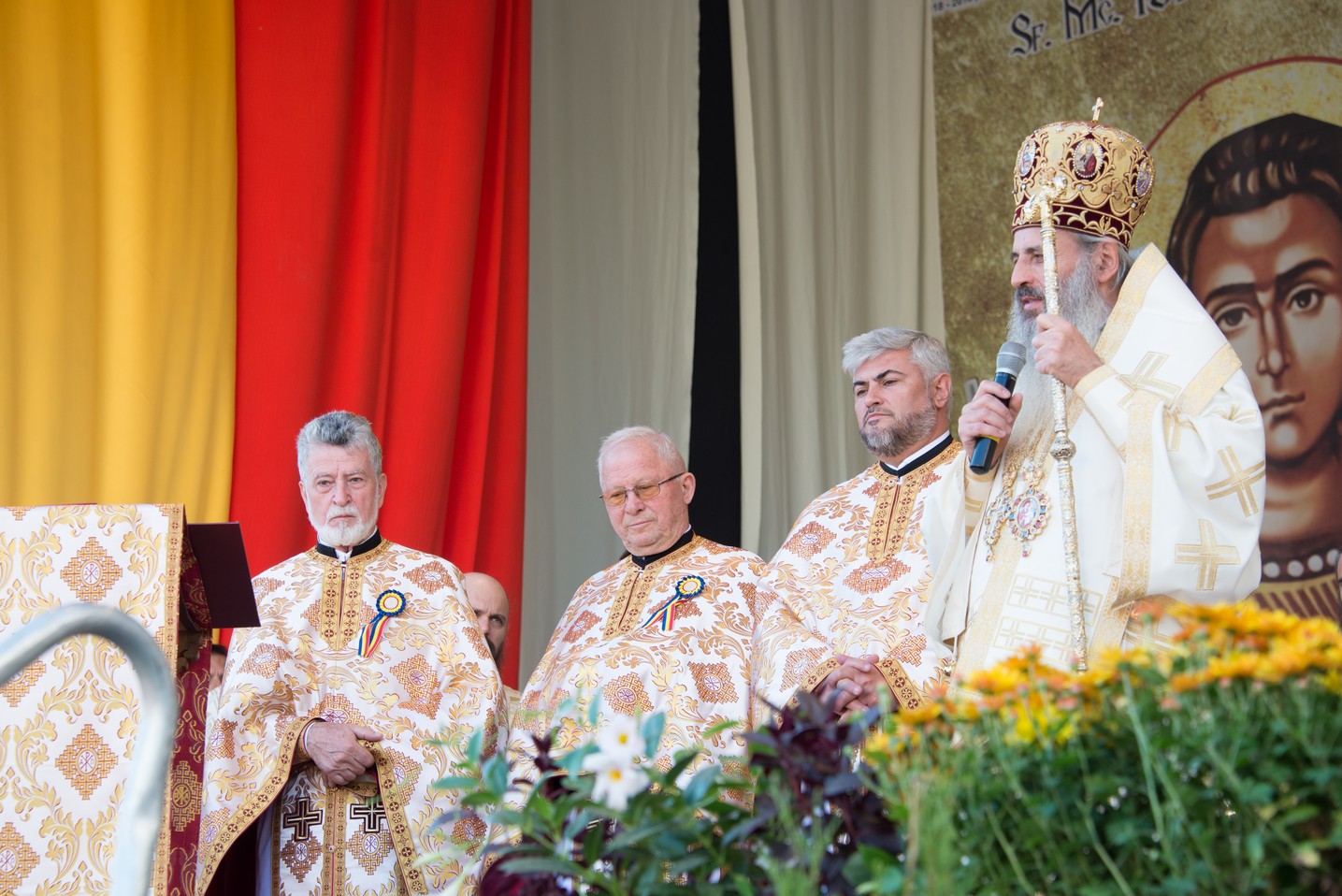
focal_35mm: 100
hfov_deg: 20.4
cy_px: 448
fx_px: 3729
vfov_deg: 13.7
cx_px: 671
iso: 400
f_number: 6.3
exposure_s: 1/125
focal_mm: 100
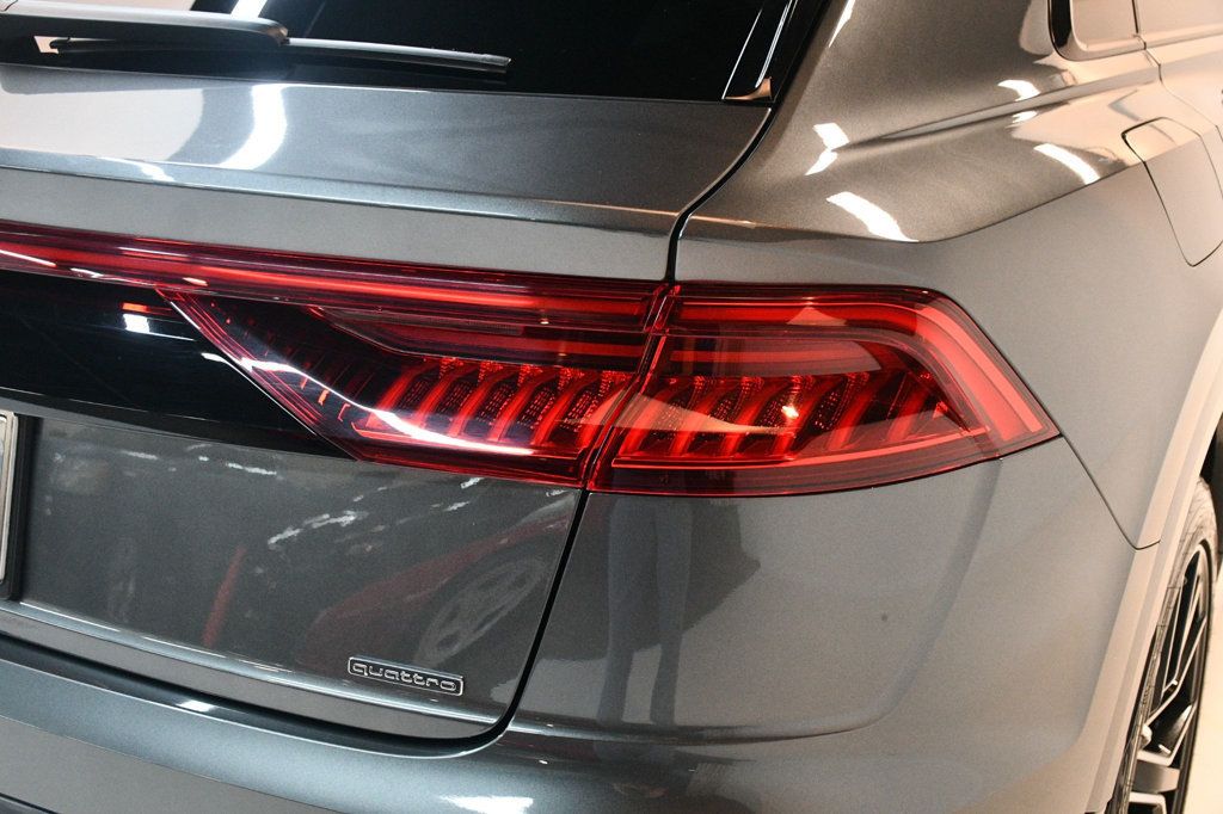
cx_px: 612
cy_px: 407
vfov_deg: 33.4
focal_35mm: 40
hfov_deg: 48.5
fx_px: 1358
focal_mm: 27
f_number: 4
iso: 3200
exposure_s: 1/100
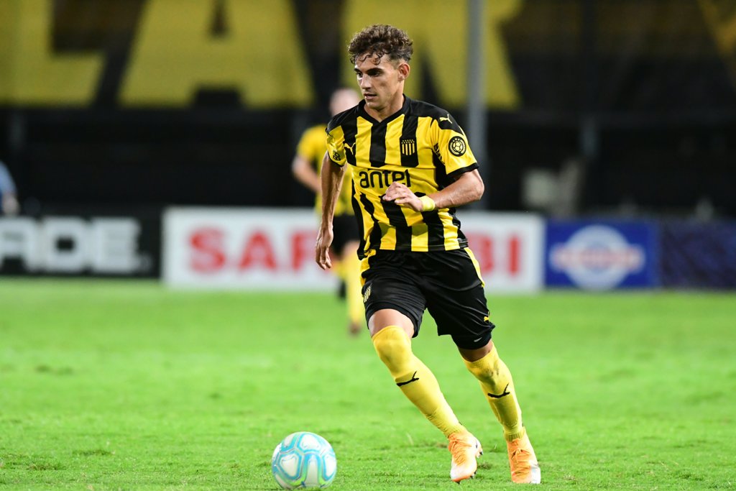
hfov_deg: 4.6
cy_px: 246
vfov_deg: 3.1
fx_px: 9201
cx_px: 368
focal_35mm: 450
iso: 6400
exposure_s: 1/1000
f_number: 4
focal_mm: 300
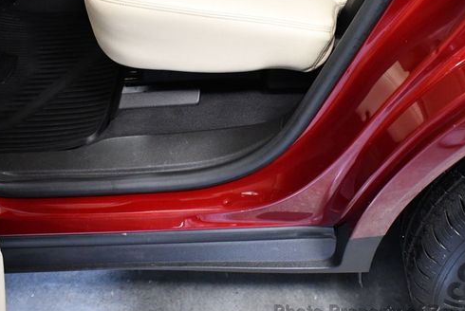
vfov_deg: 28.7
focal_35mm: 47
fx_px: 608
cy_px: 128
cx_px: 263
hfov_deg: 41.8
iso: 3200
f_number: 3.5
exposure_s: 1/80
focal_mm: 18
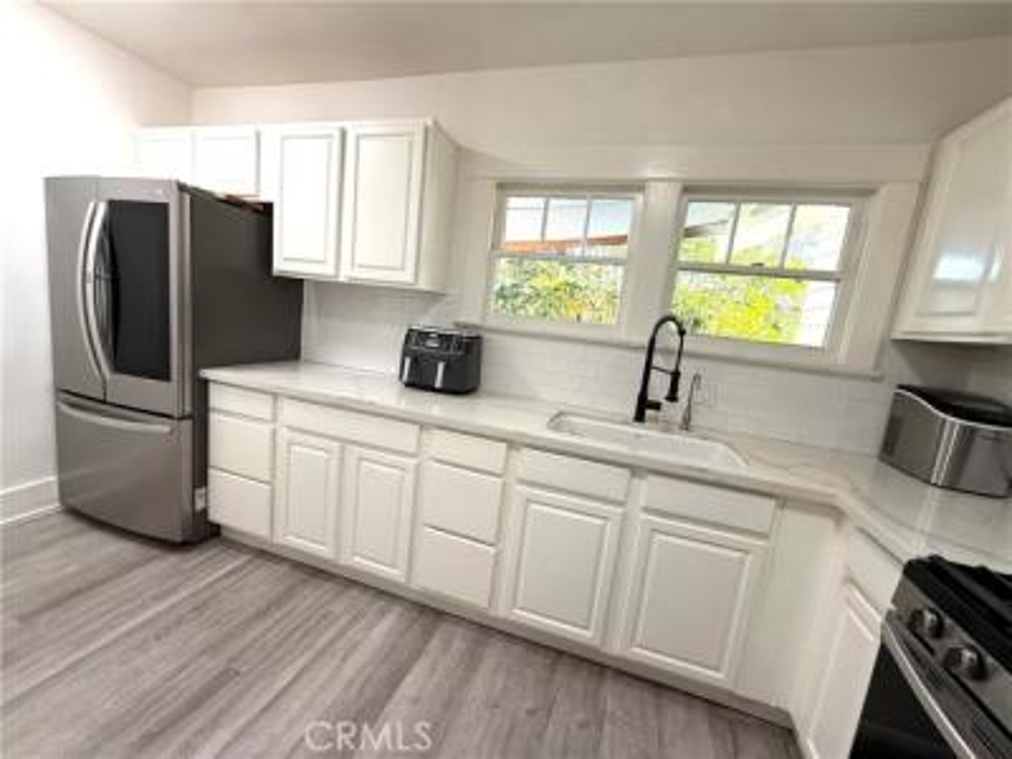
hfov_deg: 102.1
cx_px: 506
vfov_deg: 85.7
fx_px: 409
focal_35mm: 14
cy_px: 380
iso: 250
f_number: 2.2
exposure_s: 1/120
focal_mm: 2.22
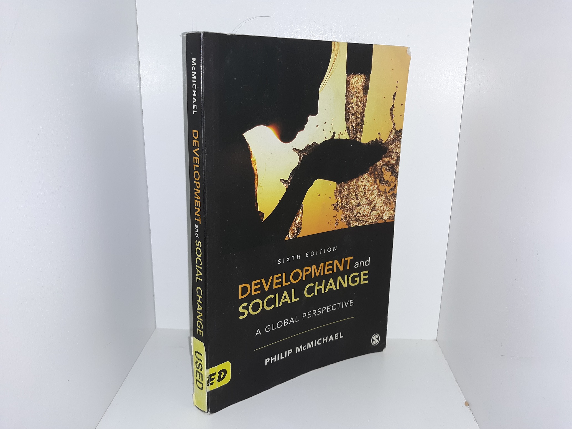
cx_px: 286
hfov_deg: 63.4
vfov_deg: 49.7
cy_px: 214
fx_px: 463
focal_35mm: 28
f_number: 1.7
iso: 50
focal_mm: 3.7
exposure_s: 1/120
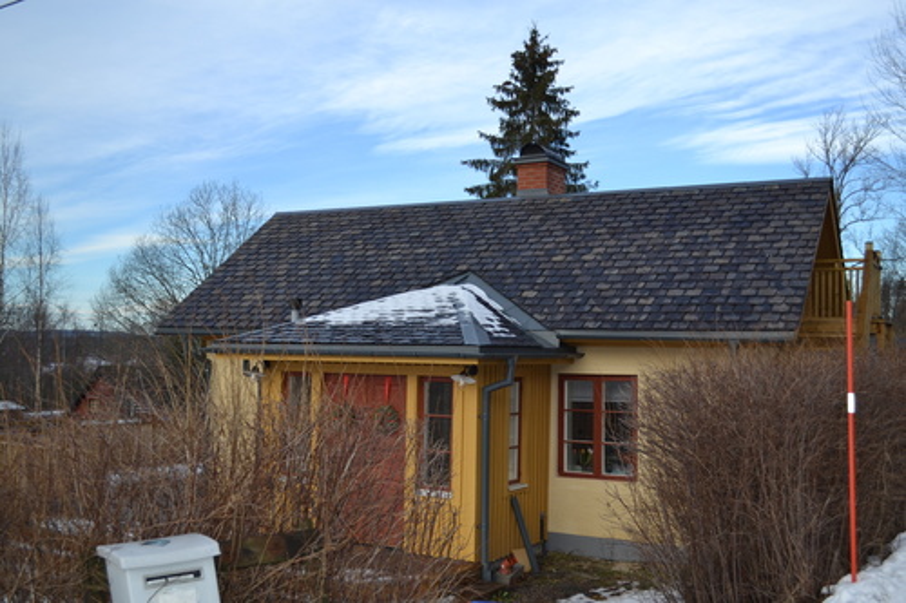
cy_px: 302
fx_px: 906
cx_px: 453
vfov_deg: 36.8
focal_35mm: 36
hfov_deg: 53.1
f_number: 4
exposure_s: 1/160
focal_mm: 24
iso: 100
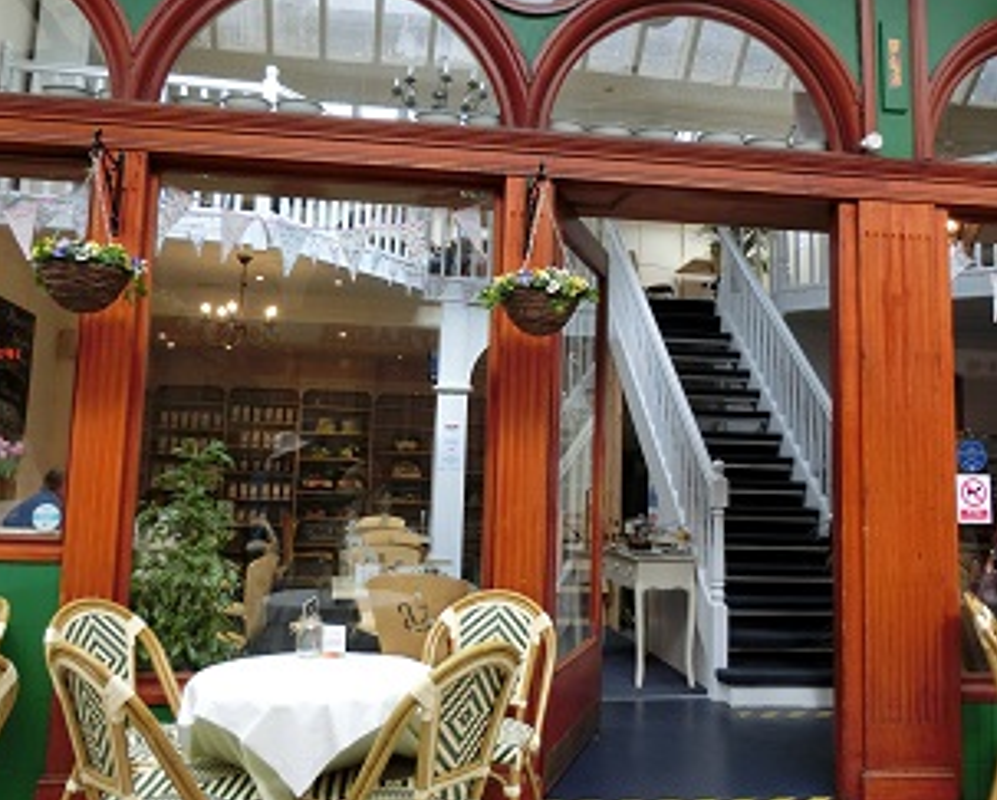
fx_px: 975
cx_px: 494
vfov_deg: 44.5
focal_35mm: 33
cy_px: 346
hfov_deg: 54.2
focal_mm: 4.5
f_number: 3.5
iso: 160
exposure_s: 1/125
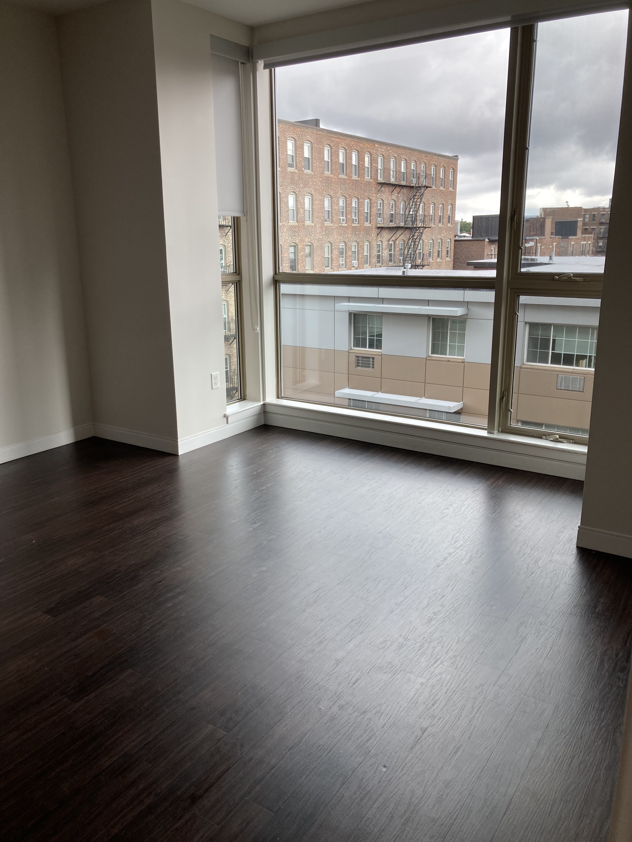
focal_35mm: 28
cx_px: 316
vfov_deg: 63.4
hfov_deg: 49.7
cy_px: 421
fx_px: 682
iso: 25
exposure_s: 1/120
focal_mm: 3.99
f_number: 1.8
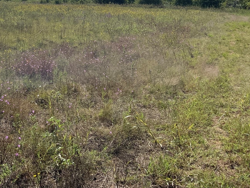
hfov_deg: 28.8
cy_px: -6
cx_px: 50
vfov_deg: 21.4
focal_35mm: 66
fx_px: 477
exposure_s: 1/2959
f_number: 1.8
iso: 16
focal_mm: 3
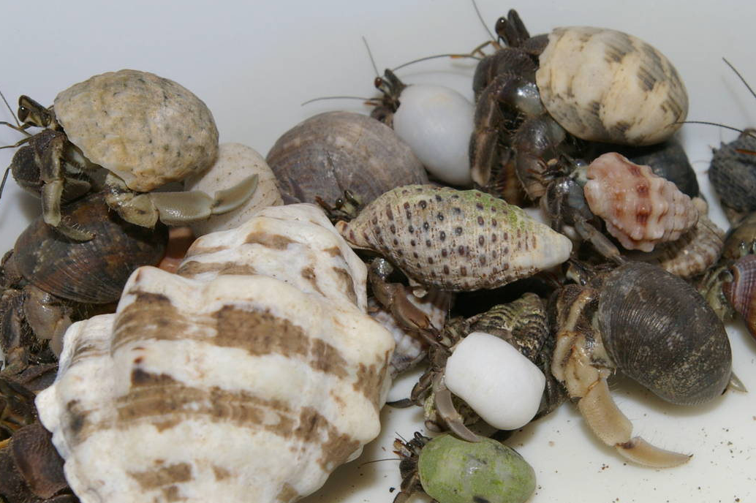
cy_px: 318
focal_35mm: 100
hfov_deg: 20.4
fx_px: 2094
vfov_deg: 13.7
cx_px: 476
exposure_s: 1/60
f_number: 16
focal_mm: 43
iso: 400
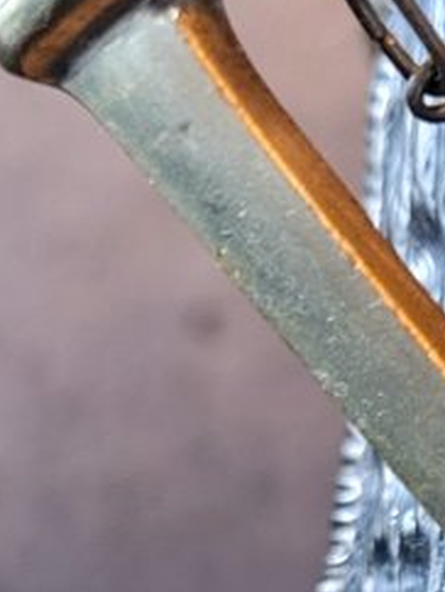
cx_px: 658
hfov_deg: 12.8
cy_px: 631
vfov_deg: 17.3
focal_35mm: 110
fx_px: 1882
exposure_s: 1/50
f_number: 1.8
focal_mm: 5.4
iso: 500
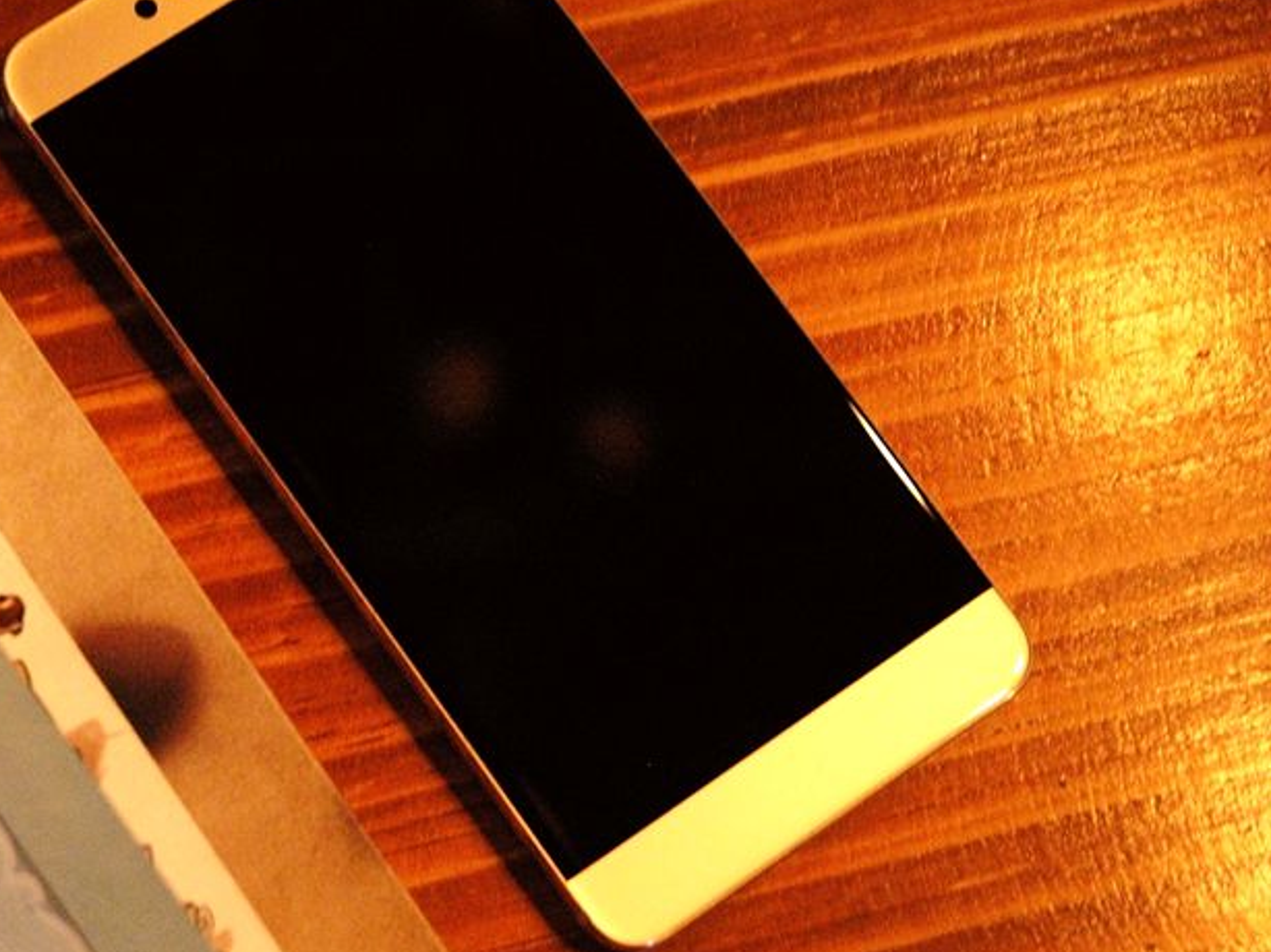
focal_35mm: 108
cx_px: 240
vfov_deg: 13.7
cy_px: 429
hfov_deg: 18.0
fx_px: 3964
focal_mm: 46
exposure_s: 1/15
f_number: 4.5
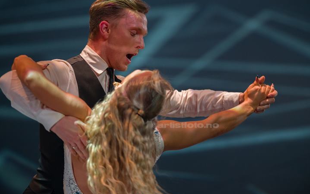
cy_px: 94
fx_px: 2593
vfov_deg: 4.3
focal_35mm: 307
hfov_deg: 6.8
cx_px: 155
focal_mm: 300
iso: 3200
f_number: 2.8
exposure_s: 1/640
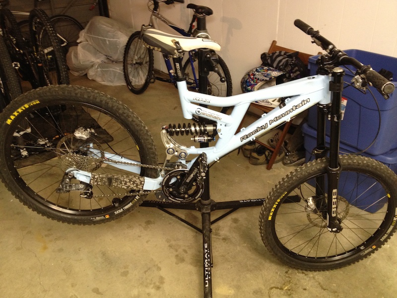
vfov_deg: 40.7
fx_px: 401
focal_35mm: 35
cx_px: 198
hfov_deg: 52.6
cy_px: 149
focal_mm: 4.28
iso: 200
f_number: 2.4
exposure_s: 1/20
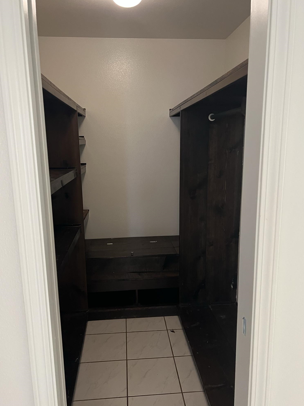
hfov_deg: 51.3
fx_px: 316
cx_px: 147
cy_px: 210
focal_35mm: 27
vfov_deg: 65.3
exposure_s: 1/60
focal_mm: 5.7
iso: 320
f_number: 1.5
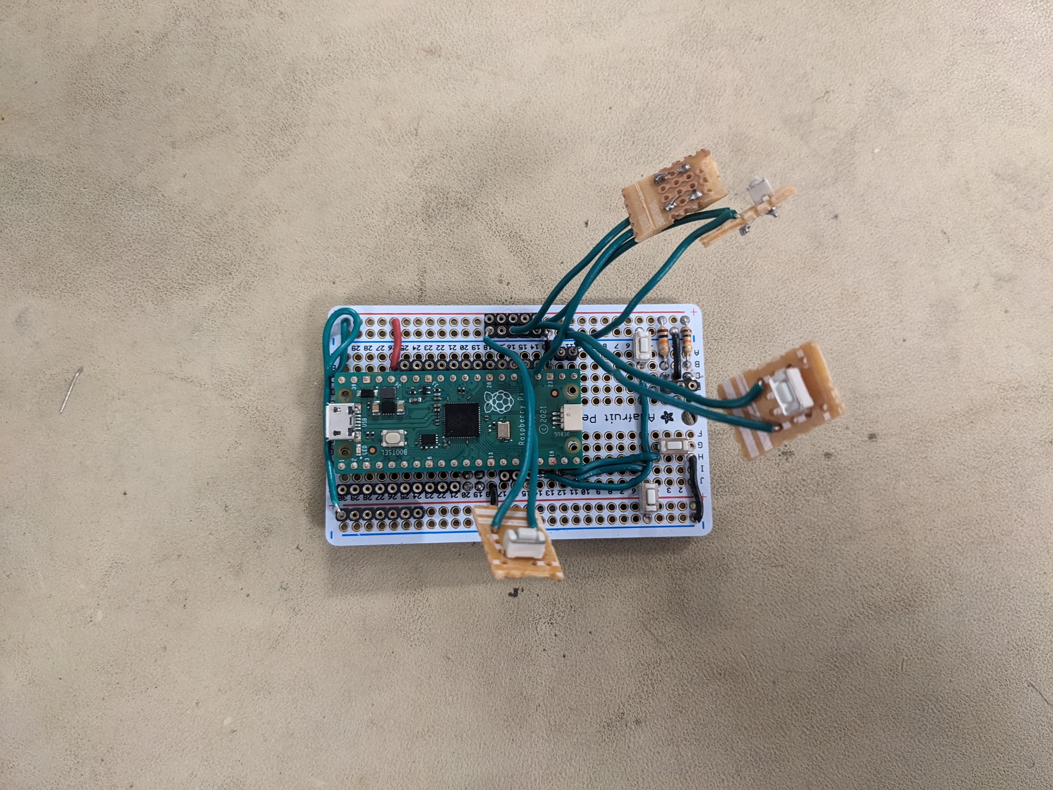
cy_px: 395
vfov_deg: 51.4
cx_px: 526
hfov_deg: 65.3
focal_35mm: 27
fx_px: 821
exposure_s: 1/24
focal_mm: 4.38
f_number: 1.73
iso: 267
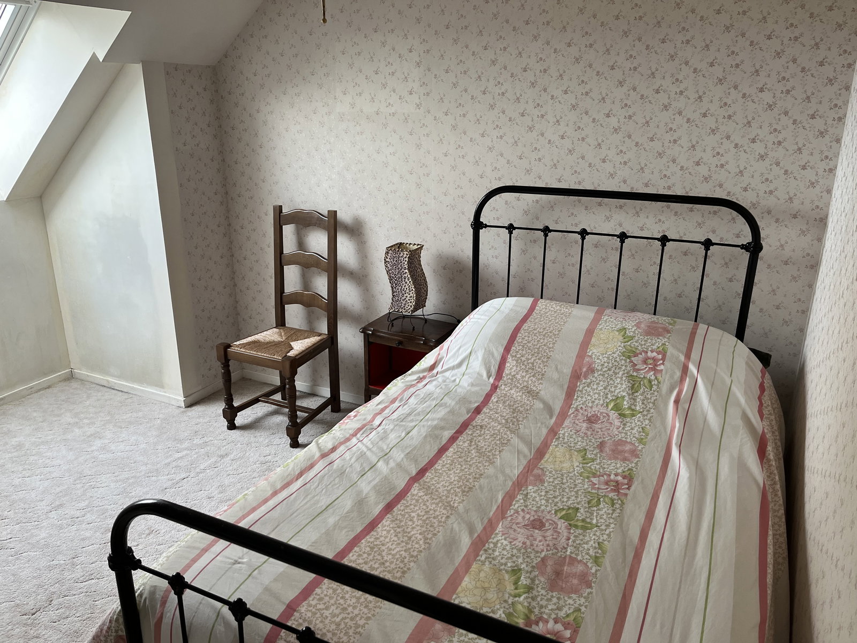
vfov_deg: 53.1
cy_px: 322
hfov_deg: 67.3
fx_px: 644
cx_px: 428
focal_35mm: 26
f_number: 1.6
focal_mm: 5.1
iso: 125
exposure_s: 1/121
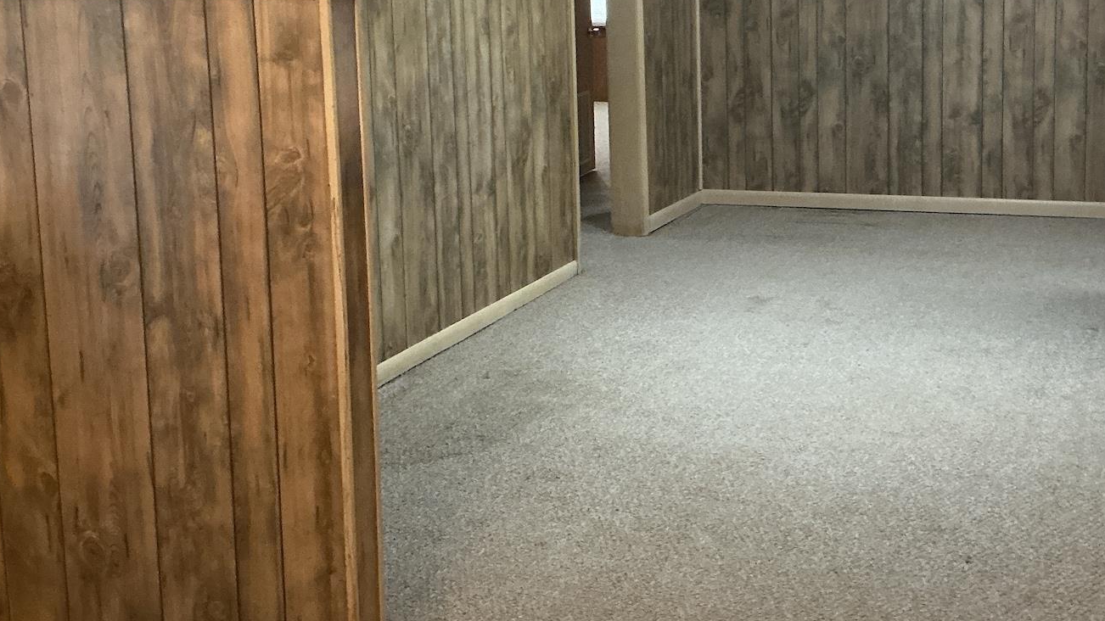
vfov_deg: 24.5
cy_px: 126
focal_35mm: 48
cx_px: 669
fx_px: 1406
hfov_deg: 42.7
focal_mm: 3
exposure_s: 1/60
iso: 250
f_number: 1.8
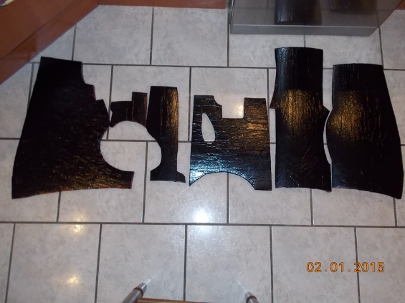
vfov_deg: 48.2
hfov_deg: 61.7
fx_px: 339
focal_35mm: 29
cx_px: 202
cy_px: 152
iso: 200
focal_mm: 4.1
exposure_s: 1/25
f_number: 3.3
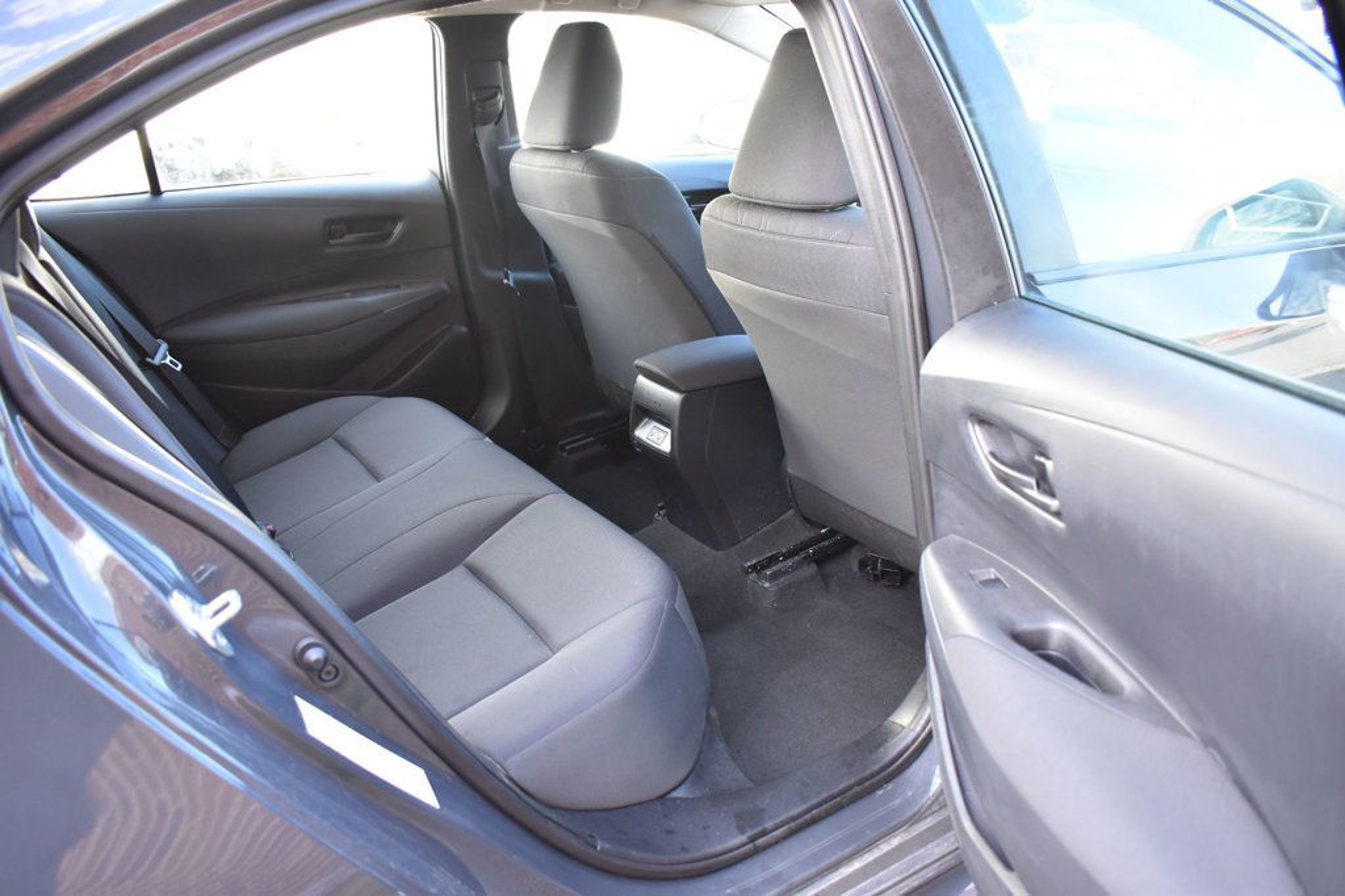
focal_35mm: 27
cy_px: 448
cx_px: 672
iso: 1000
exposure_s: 1/125
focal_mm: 18
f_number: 4
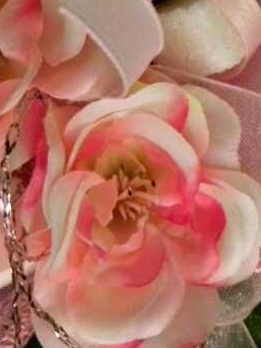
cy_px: 107
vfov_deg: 16.0
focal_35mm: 123
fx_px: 1236
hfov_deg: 12.0
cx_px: 44
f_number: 3.2
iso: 400
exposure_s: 1/47.6
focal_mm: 7.3
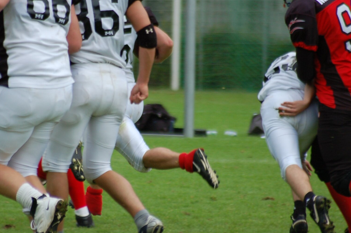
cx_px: 139
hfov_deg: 3.2
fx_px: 6375
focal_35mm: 655
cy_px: 97
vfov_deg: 2.1
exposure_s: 1/640
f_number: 5.6
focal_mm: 300
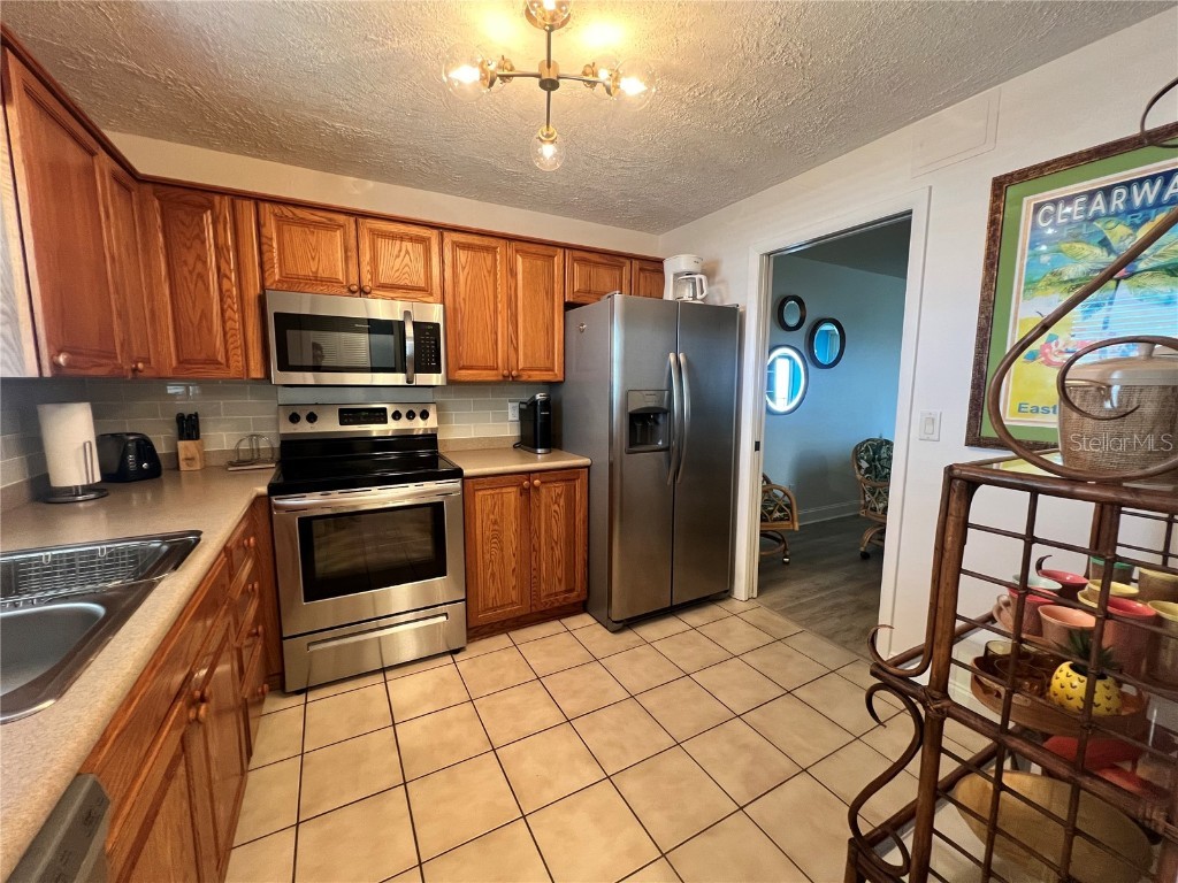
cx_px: 589
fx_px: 442
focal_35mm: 13
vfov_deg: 89.9
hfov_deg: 106.2
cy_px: 442
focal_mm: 1.57
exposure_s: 1/60
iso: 250
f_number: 1.8
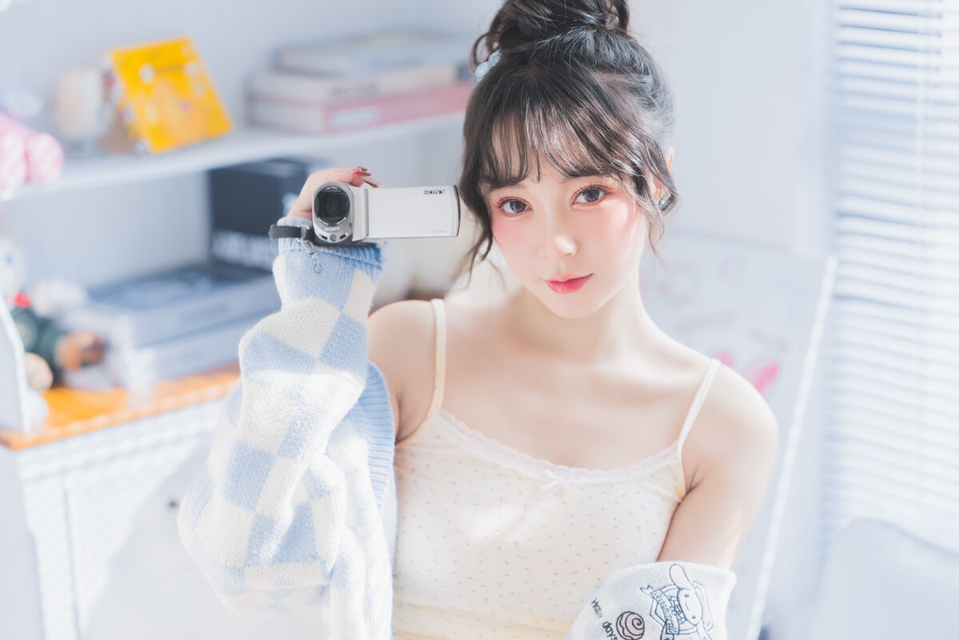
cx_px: 480
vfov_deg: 19.5
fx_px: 1865
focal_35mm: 70
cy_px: 320
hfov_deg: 28.8
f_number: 2
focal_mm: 70
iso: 100
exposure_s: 1/400
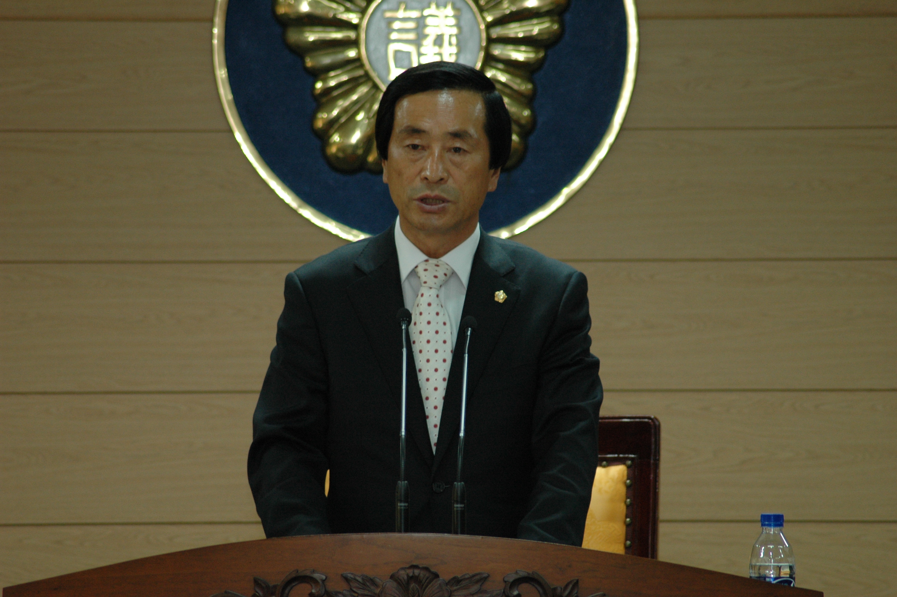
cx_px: 448
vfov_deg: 3.0
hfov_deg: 4.6
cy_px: 298
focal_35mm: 450
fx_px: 11202
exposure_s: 1/30
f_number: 5.6
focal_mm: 300
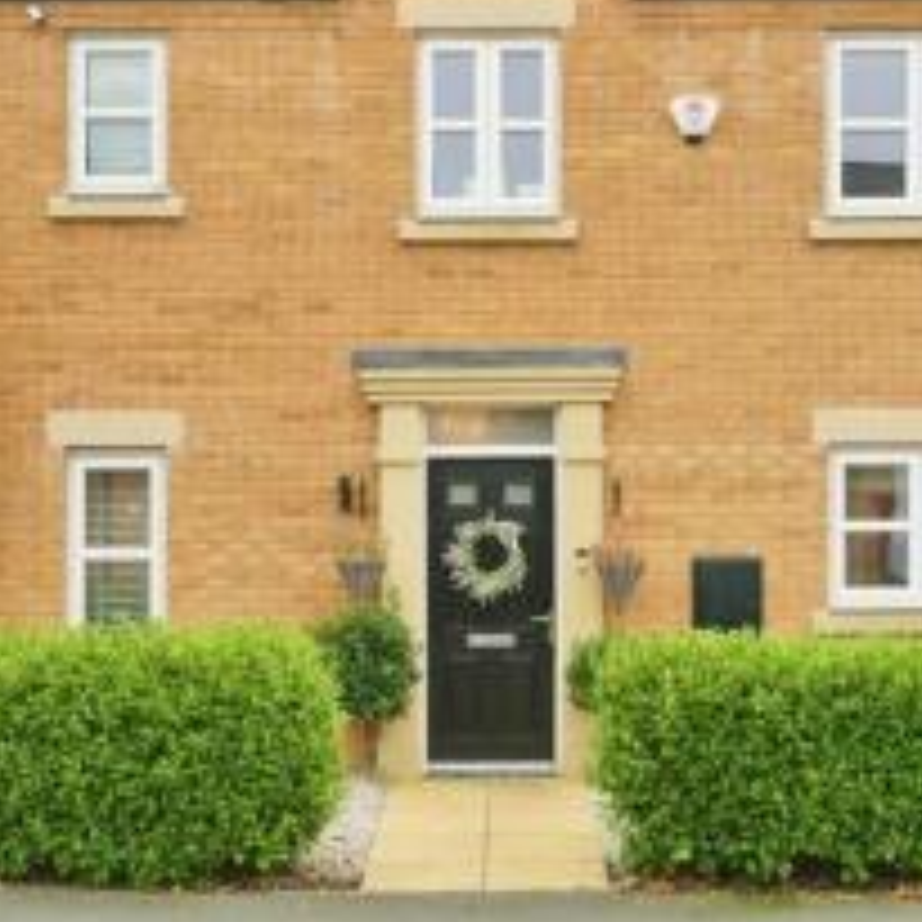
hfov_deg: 26.5
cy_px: 322
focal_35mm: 65
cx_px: 519
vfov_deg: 26.4
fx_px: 1959
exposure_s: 1/800
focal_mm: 33
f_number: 6.3
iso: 2000
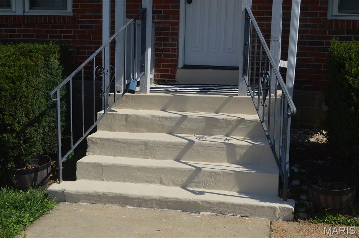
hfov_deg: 45.0
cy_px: 119
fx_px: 433
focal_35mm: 44
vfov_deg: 30.8
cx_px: 180
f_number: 8
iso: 100
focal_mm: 29
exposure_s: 1/250
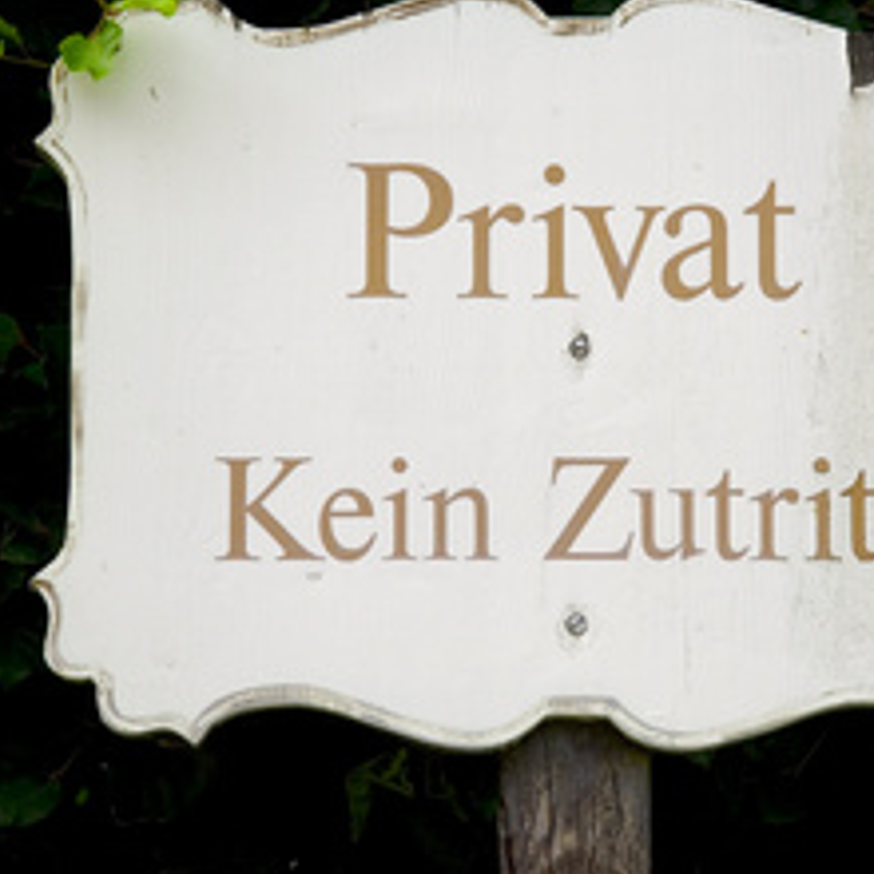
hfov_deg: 8.4
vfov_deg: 8.4
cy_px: 334
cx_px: 570
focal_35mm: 209
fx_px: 5965
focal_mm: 85
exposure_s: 1/640
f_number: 6.3
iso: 200
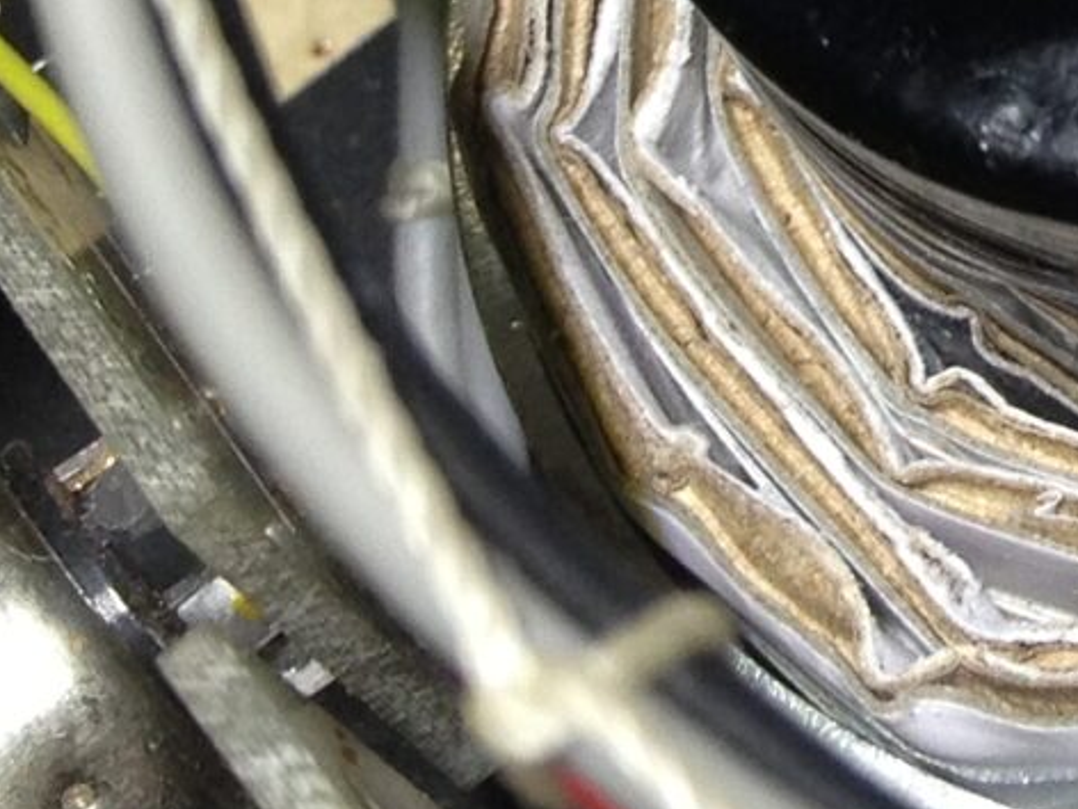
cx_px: 2115
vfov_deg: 7.5
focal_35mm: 190
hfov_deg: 9.7
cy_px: -880
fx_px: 5917
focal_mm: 4.28
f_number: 2.4
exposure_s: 1/40
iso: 64
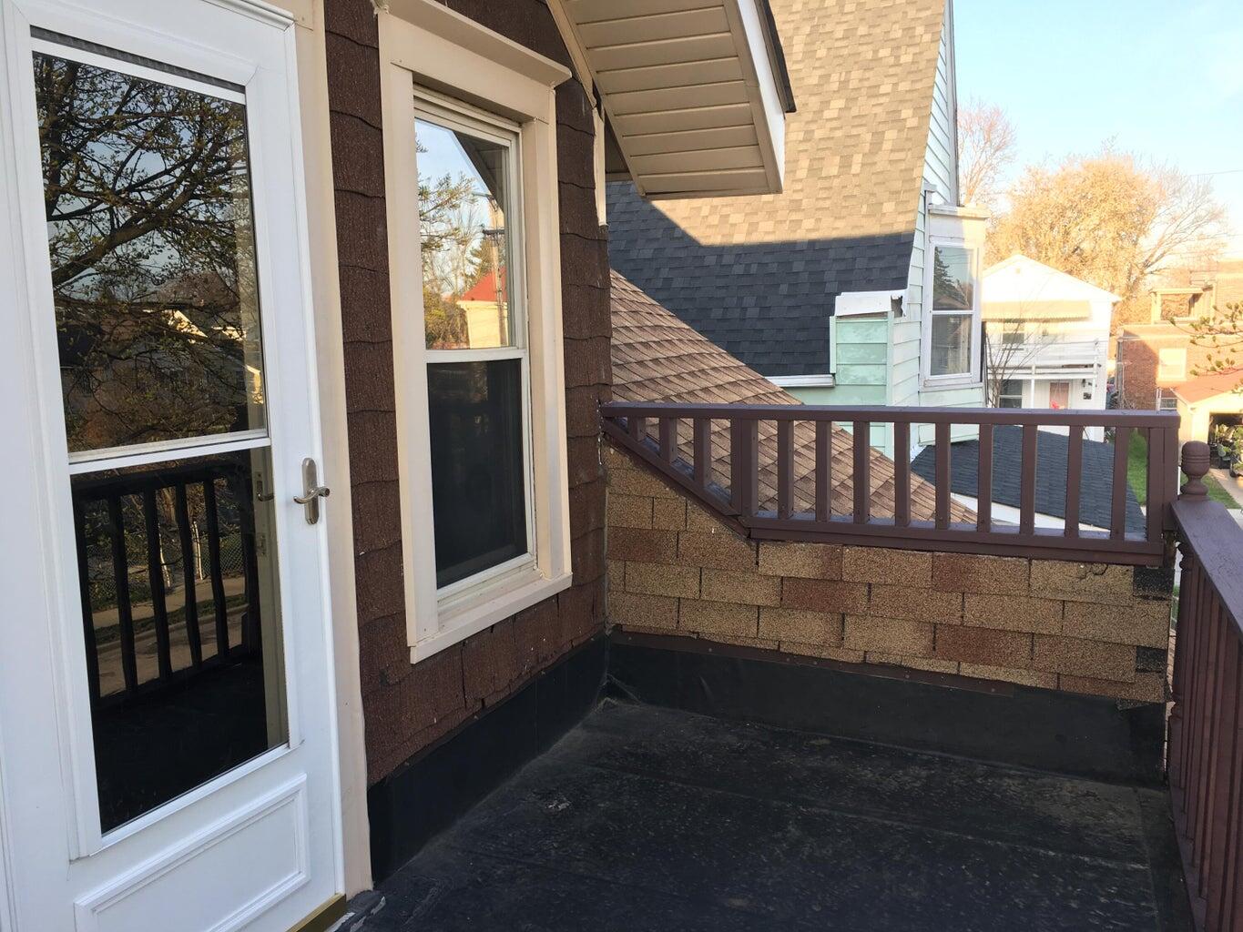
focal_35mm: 29
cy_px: 466
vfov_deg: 48.2
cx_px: 622
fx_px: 1041
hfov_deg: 61.7
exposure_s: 1/124
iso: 25
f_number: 2.2
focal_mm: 4.15
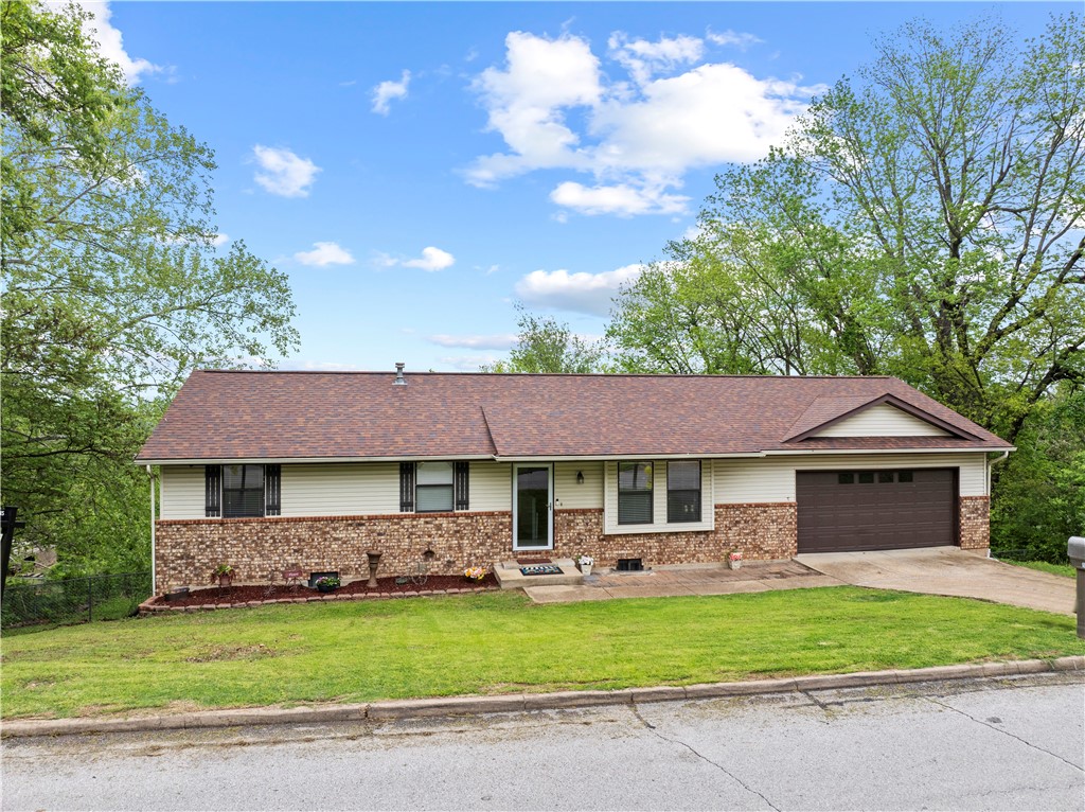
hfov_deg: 71.6
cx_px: 542
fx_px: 752
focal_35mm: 24
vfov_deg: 56.7
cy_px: 406
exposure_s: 1/1600
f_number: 2.8
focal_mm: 12.29
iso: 130
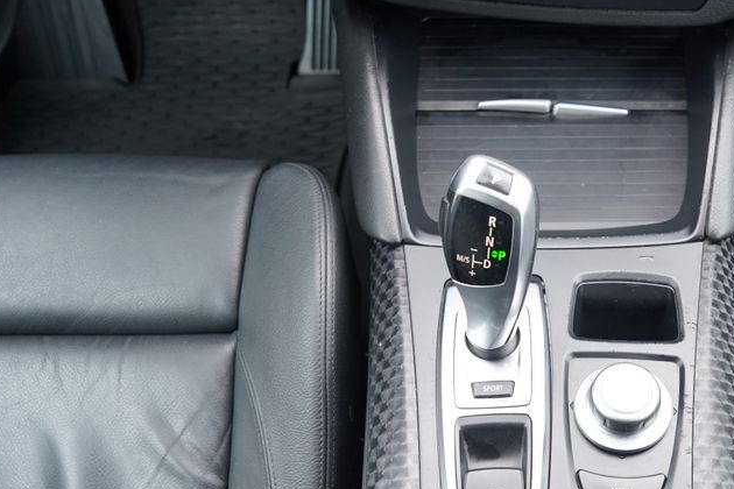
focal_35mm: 39
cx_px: 562
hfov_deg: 47.5
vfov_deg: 34.0
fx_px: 795
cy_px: 313
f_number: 4
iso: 640
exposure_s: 1/60
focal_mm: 24
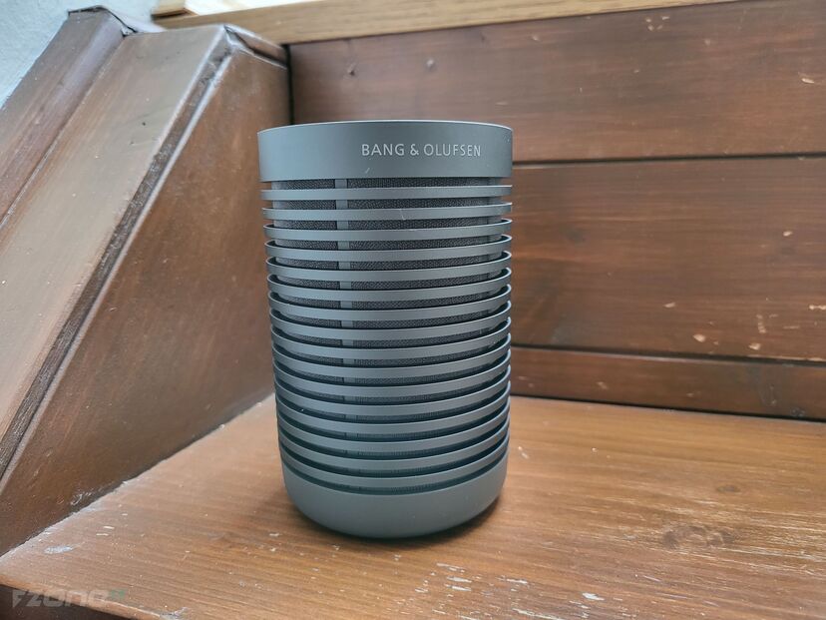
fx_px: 573
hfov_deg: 71.6
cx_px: 413
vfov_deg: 56.8
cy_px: 310
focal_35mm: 24
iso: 250
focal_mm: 5
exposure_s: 1/50
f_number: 1.8
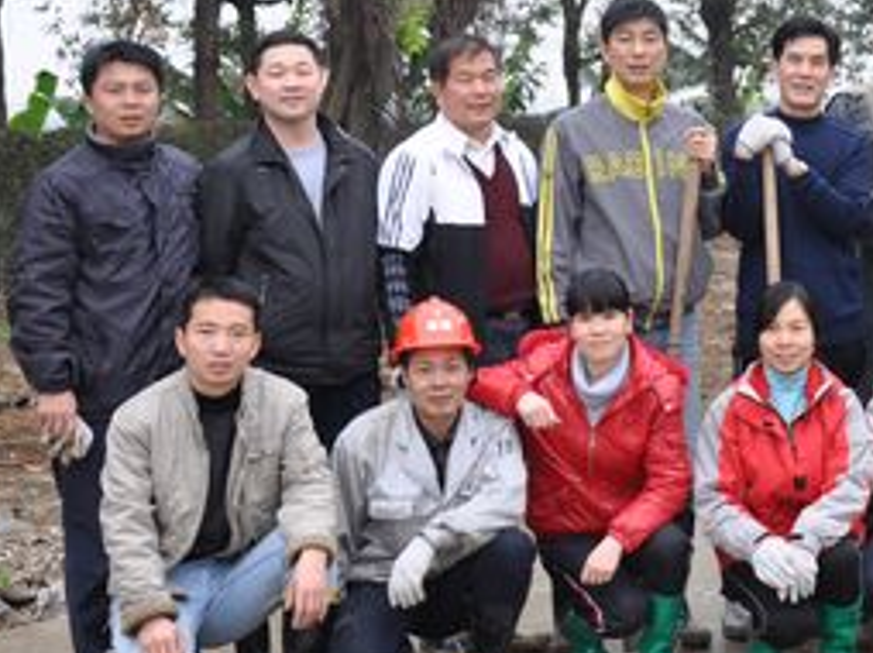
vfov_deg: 13.5
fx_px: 2746
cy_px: 174
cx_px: 931
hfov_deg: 17.5
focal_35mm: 109
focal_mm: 32
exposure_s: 1/30
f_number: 5.6
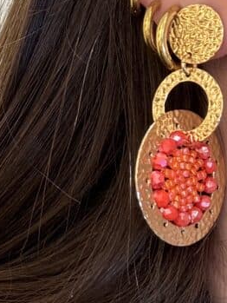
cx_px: -23
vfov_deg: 22.1
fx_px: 769
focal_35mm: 88
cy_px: 81
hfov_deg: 16.3
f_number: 1.9
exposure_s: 1/50
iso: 64
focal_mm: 2.69
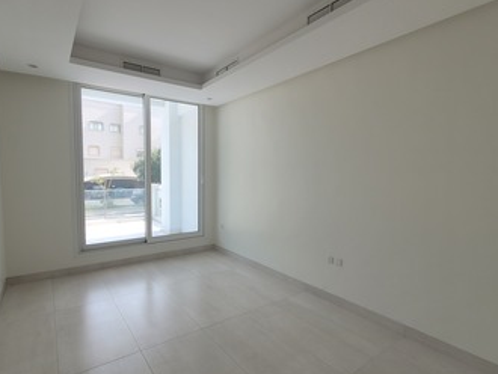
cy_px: 191
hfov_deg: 87.6
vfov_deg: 71.7
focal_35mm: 18
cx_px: 232
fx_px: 259
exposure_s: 1/206
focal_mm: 1.74
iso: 40
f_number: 2.2
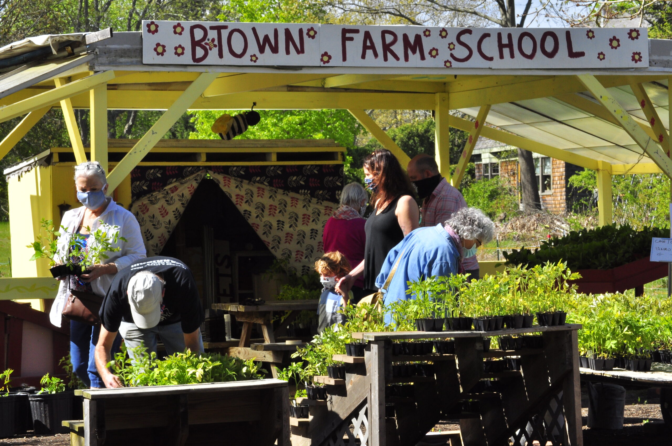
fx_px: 2405
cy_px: 223
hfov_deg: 15.9
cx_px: 336
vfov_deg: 10.6
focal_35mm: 129
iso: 400
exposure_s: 1/125
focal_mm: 86
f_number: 25
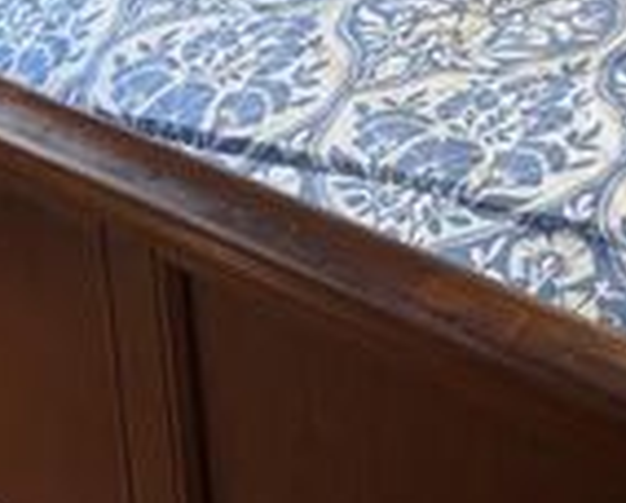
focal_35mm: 98
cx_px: 1001
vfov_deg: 14.0
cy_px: -395
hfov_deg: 17.2
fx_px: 1818
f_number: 1.78
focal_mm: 6.76
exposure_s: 1/60
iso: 125
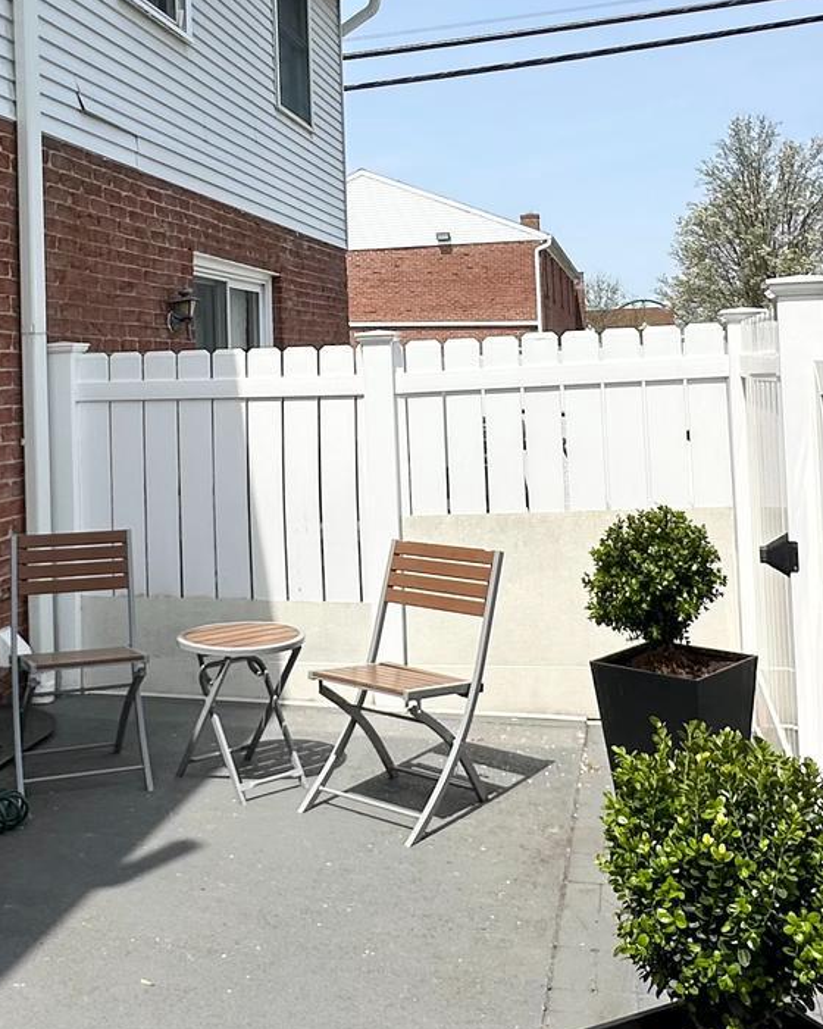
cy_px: 295
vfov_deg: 44.7
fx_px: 1218
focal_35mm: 40
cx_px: 329
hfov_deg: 37.2
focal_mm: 2.22
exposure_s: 1/3300
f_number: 2.2
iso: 50
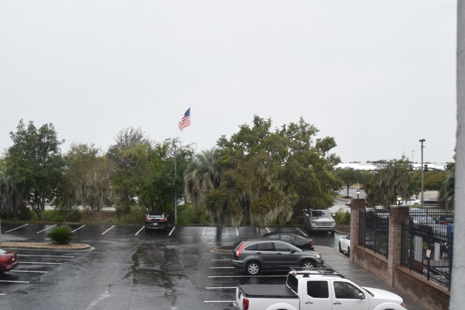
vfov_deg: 32.4
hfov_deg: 46.9
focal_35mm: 41
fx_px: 530
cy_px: 198
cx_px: 167
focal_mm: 18
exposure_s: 1/80
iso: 400
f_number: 4.5
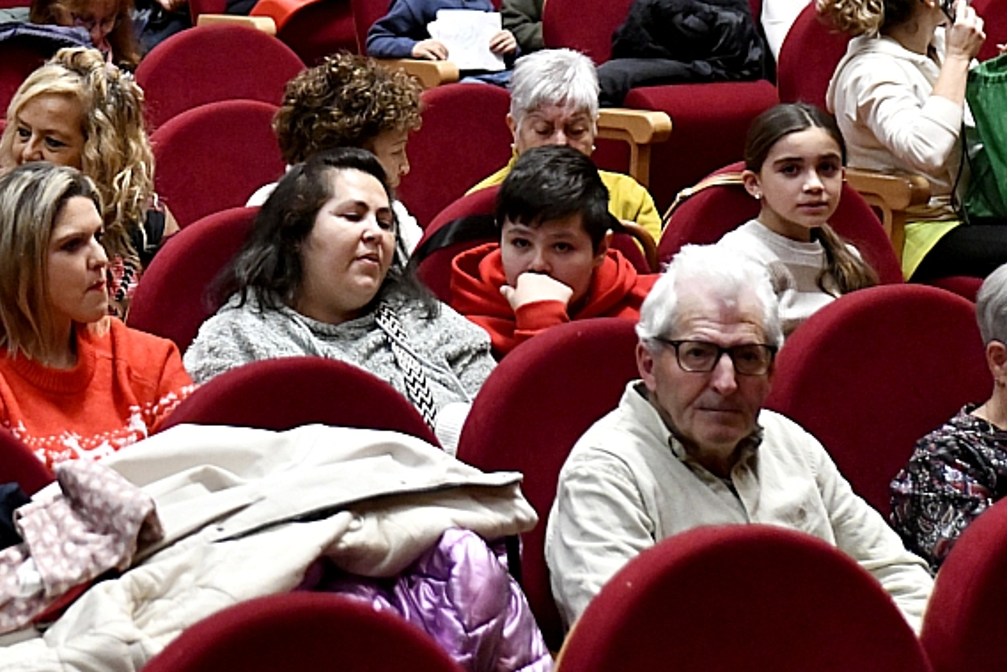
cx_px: 12
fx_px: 3665
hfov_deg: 15.4
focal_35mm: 131
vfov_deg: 10.4
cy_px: 133
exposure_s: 1/100
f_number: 3.8
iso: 6400
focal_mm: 62
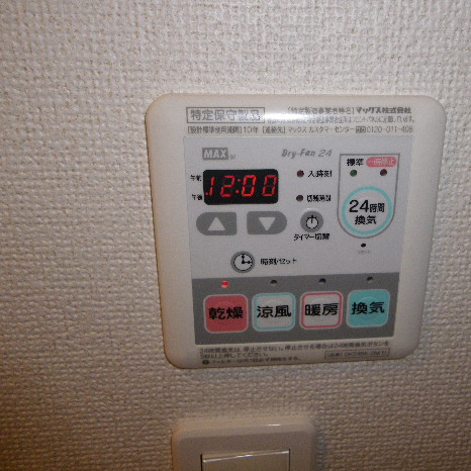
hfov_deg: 47.9
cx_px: 299
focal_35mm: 34
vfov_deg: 48.5
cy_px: 234
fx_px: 523
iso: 320
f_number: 7
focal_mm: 4.9
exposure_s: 1/60
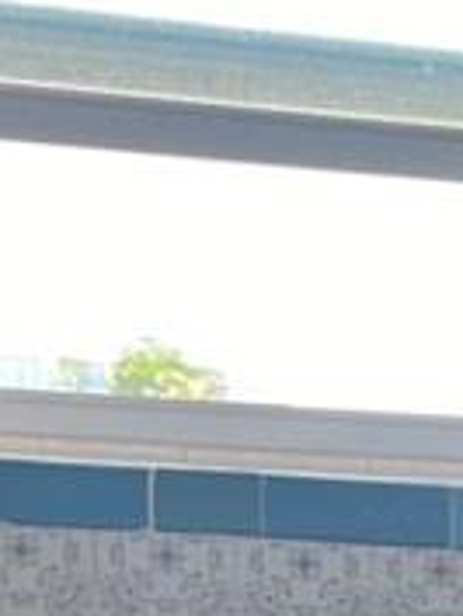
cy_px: 1239
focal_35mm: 176
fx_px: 3135
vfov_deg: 10.3
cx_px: 1114
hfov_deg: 7.8
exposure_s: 1/121
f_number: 1.6
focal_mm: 5.1
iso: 64
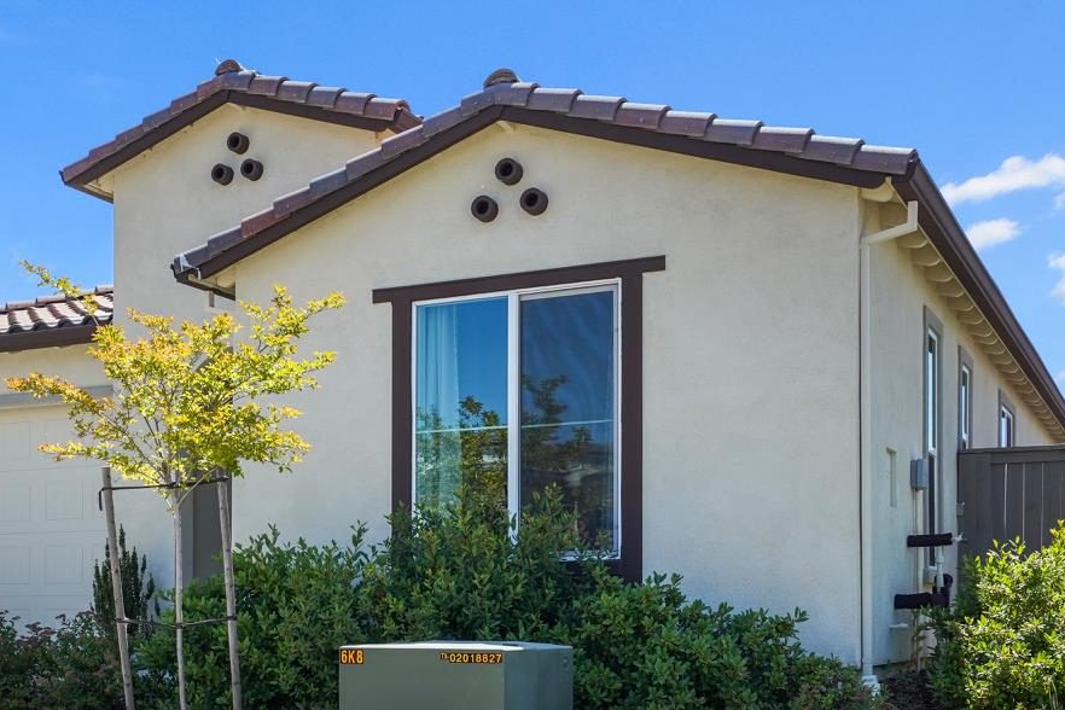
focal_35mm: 51
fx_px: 1509
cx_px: 354
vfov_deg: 25.9
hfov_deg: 38.4
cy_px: 582
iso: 400
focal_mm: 30
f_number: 8
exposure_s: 1/500
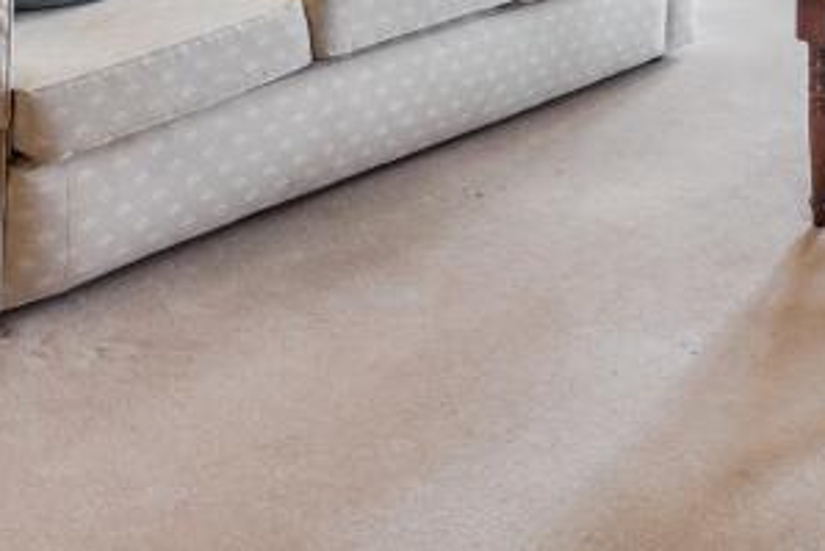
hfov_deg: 34.4
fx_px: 1261
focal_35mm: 55
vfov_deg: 20.7
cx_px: 728
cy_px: -295
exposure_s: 1/30
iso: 320
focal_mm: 16
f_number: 6.3
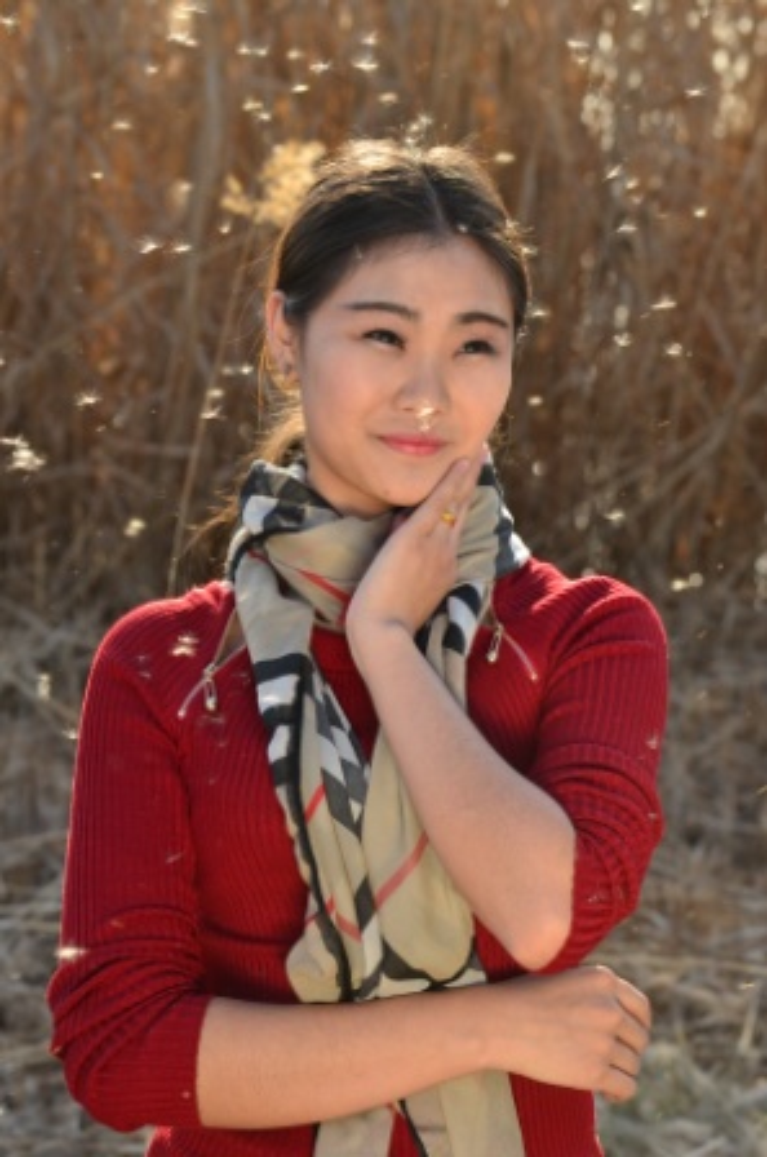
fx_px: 4908
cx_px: 384
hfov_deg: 8.9
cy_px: 578
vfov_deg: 13.4
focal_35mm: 153
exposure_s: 1/100
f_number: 8
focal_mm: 102
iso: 100
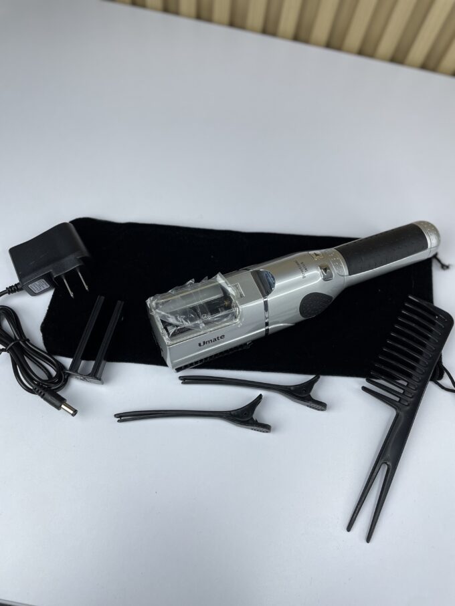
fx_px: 456
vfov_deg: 67.3
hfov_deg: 53.1
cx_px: 228
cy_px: 303
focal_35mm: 26
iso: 40
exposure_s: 1/291
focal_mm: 4.2
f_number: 1.6
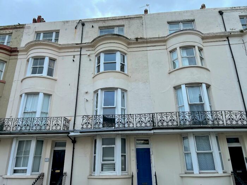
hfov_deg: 67.3
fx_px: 186
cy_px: 92
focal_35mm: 26
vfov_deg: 53.1
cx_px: 124
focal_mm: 5.1
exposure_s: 1/867
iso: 32
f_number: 1.6
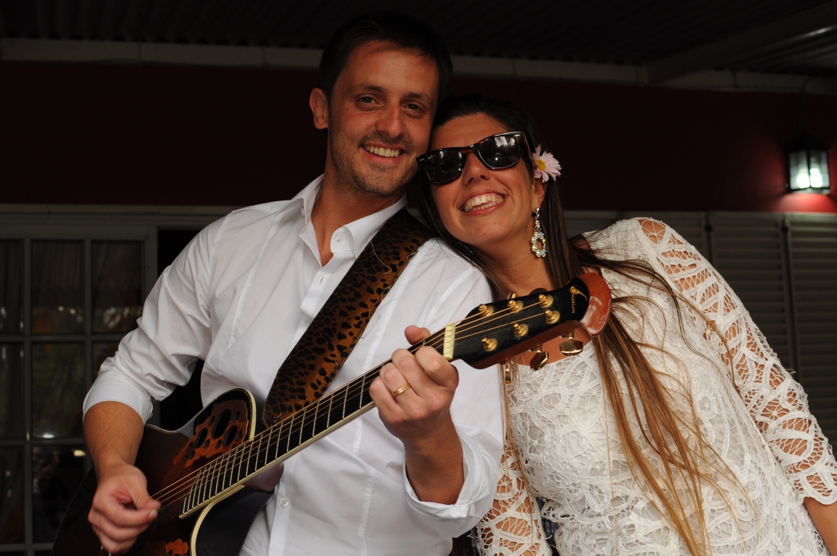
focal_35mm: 52
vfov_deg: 25.7
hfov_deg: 37.9
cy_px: 278
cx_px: 418
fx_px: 1219
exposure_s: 1/200
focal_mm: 35
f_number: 5
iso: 400
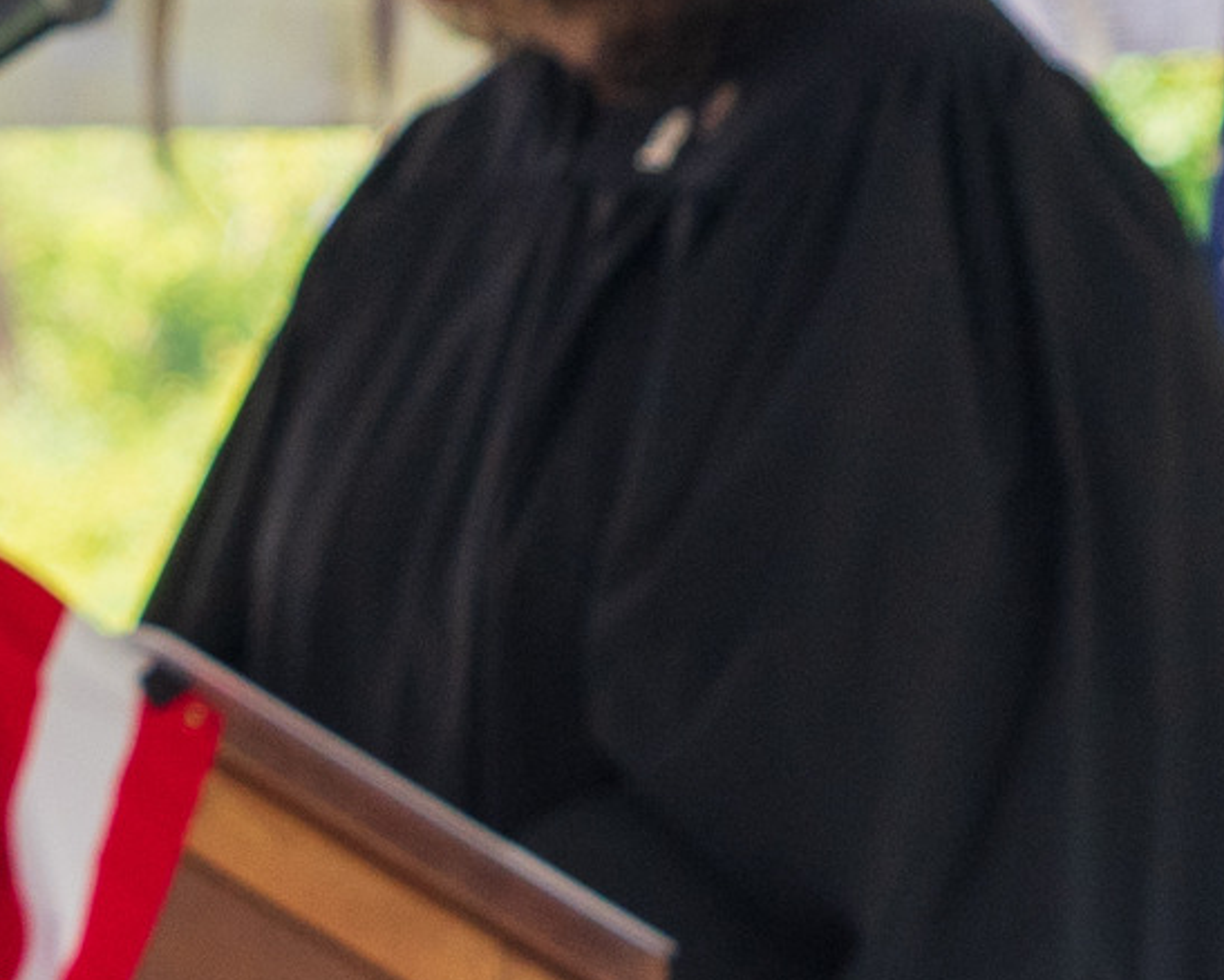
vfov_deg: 4.1
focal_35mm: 377
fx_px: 13662
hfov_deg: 5.1
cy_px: 1461
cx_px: -1089
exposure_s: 1/100
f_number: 6.3
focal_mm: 75
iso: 800
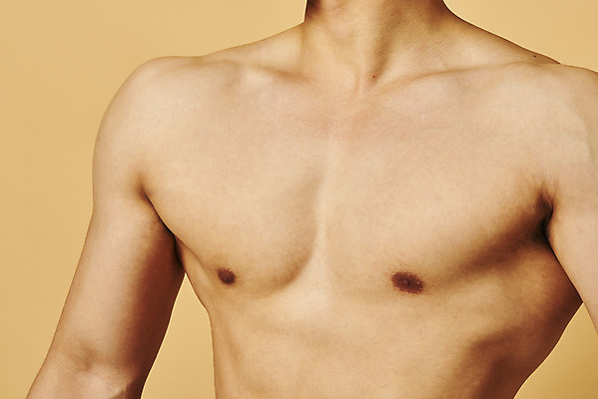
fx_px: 1745
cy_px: 200
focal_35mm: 105
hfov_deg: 19.4
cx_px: 299
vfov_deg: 13.1
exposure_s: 1/125
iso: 100
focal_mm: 105
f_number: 20
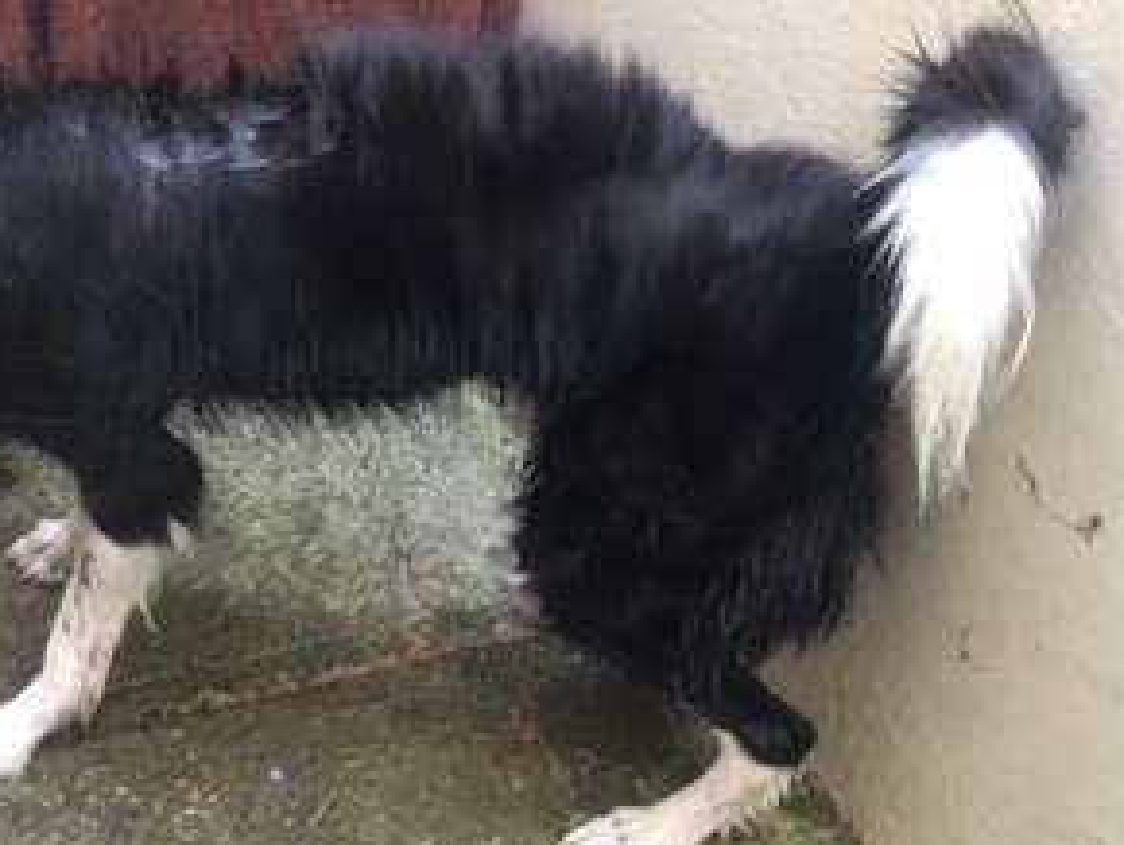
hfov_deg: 29.6
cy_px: 62
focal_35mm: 64
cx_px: 229
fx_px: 2080
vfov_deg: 22.3
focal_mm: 4.15
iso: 64
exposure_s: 1/33
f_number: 2.2
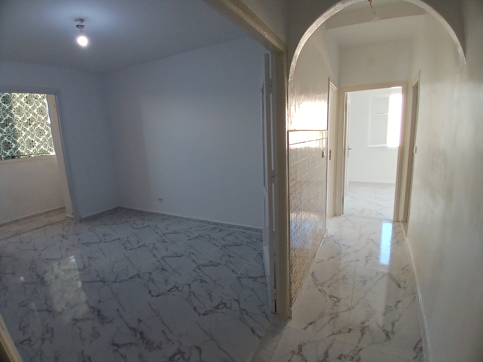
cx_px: 242
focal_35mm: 17
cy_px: 181
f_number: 2.2
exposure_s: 1/50
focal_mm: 1.4
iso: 64
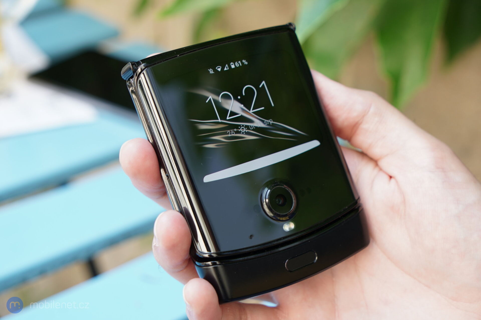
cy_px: 160
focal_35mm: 54
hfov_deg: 36.9
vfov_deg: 25.1
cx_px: 240
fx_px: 721
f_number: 5
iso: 125
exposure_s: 1/60
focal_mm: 54
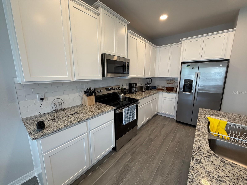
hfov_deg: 102.1
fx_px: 100
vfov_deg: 85.7
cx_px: 124
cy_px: 92
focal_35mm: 14
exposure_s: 1/120
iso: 200
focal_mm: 2.22
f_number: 2.2
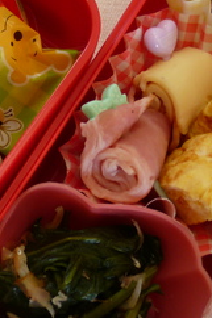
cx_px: 21
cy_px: 187
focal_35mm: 66
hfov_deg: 20.2
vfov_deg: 30.5
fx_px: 584
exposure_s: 1/80
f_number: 2.2
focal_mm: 4.3
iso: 80
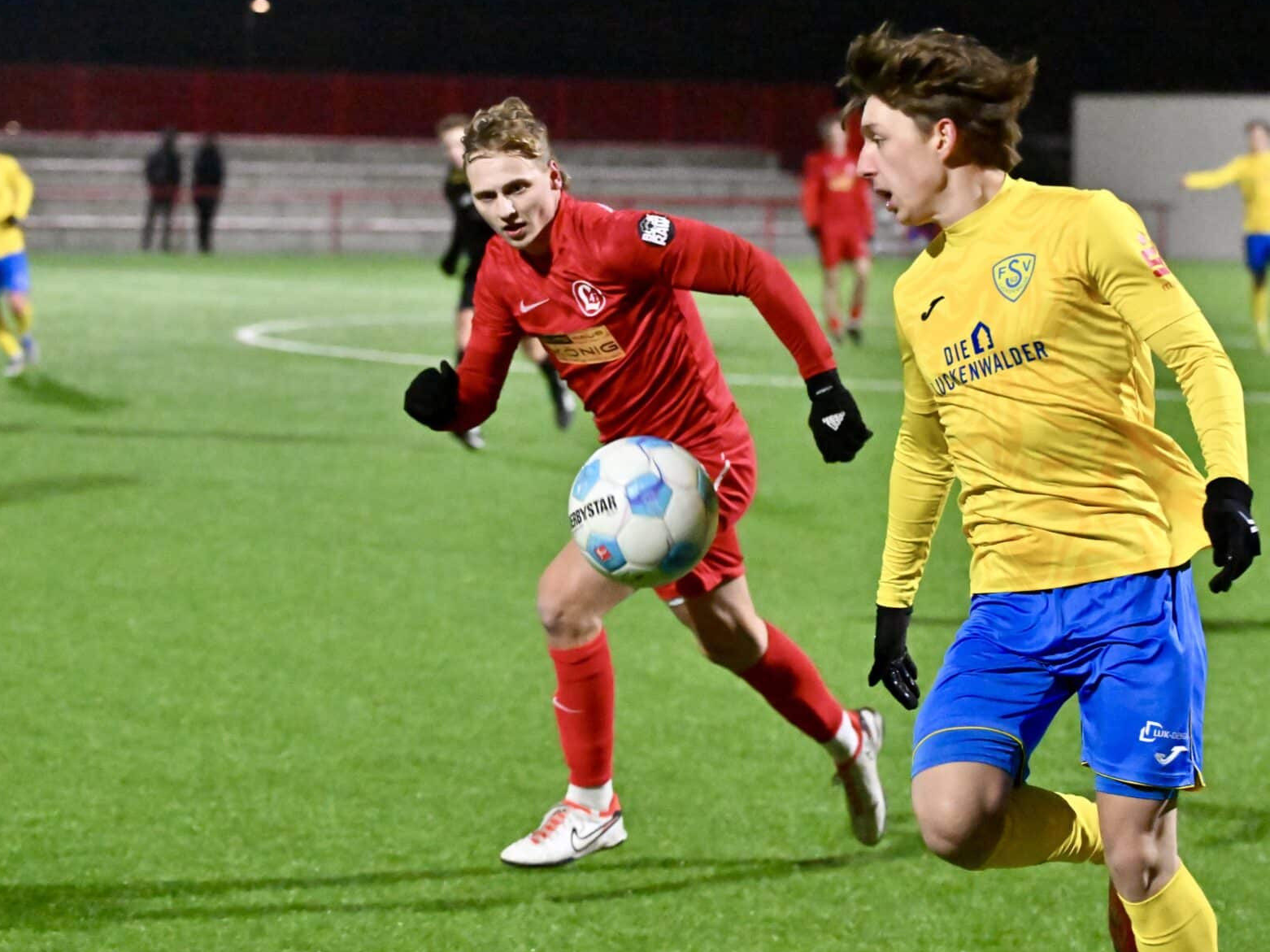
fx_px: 4255
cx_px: 555
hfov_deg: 17.0
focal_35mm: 116
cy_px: 469
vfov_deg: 12.8
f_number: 3.2
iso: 10000
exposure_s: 1/1250
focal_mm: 92
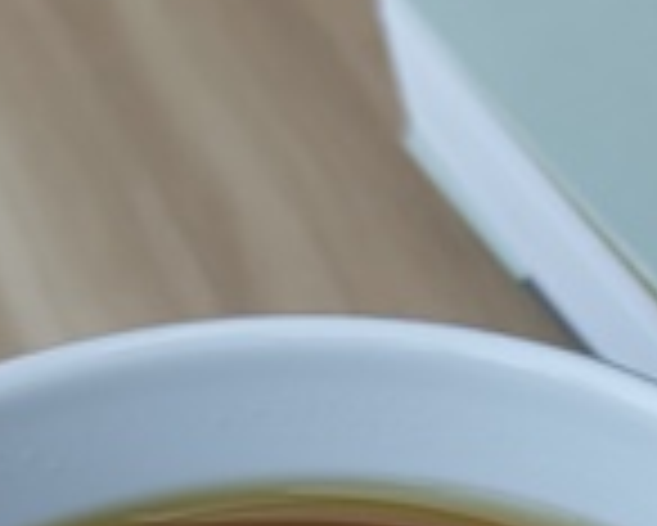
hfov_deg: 13.1
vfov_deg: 10.5
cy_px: 701
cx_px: 756
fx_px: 2802
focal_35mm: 144
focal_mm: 5.58
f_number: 1.8
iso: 50
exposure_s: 1/174
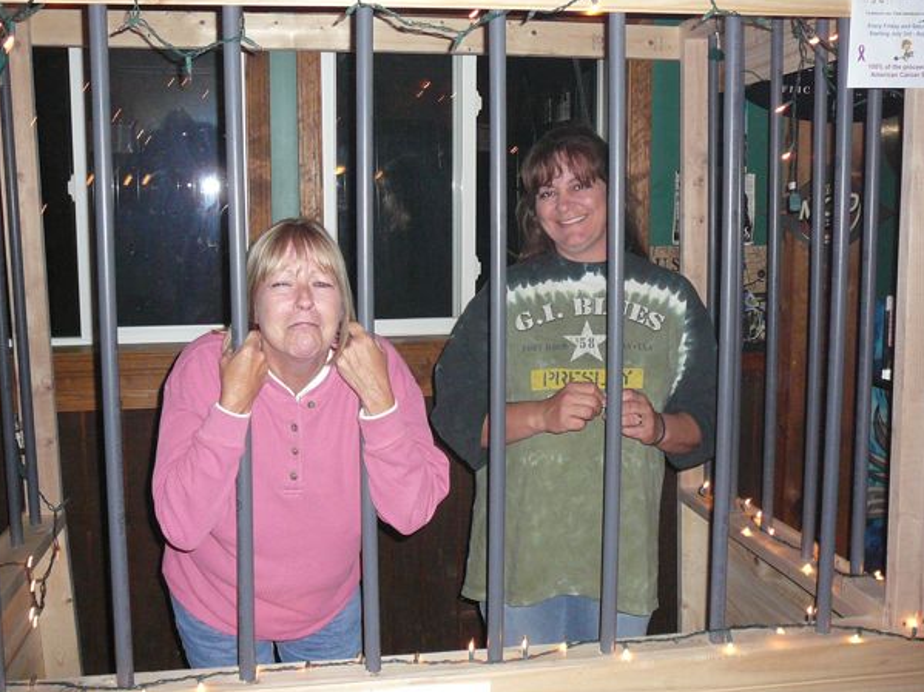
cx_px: 452
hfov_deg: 49.0
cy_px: 345
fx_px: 1014
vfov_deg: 37.7
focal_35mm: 38
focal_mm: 5.2
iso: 250
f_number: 2.8
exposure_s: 1/30
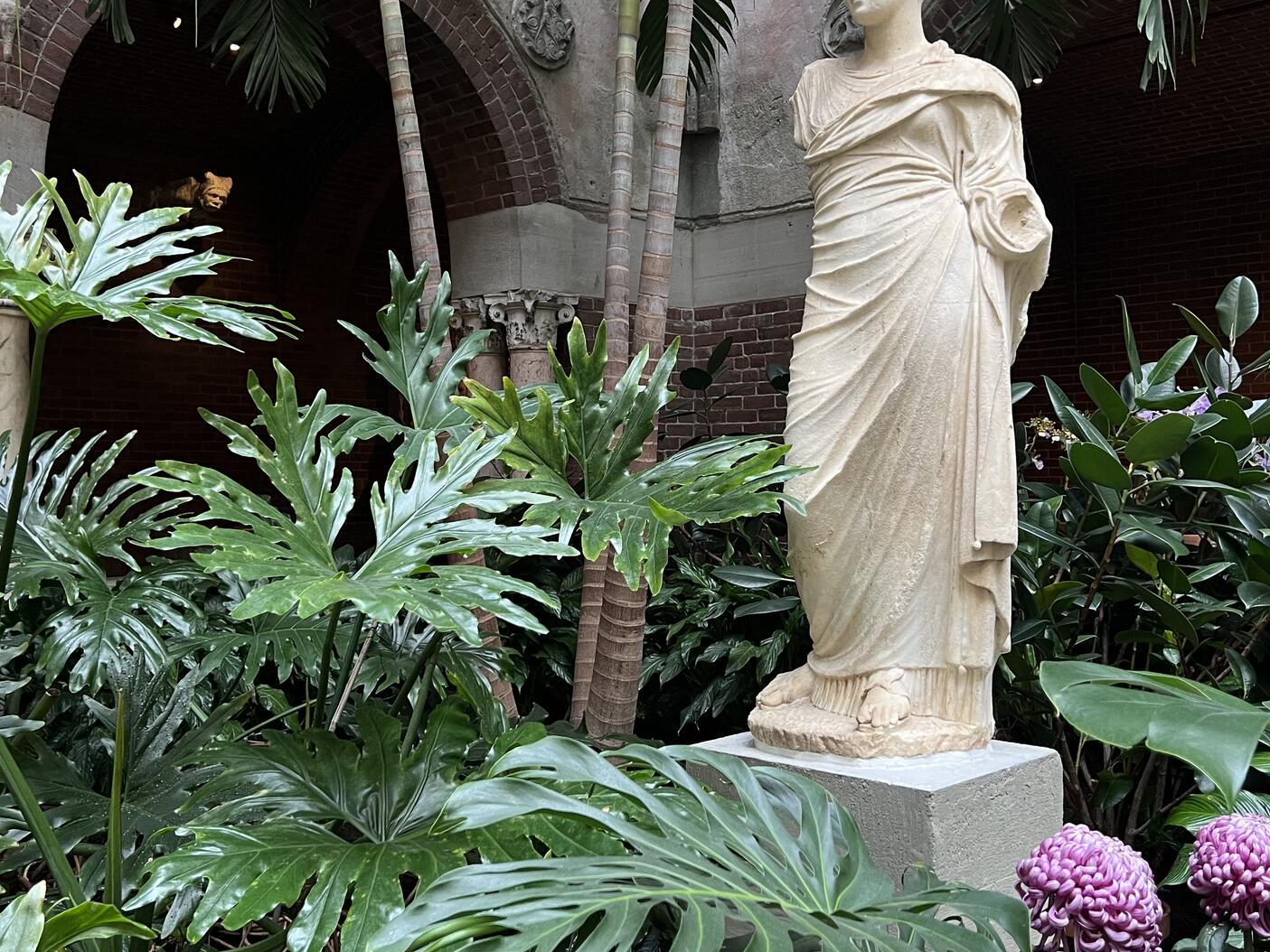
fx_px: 1358
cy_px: 420
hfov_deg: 50.1
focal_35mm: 37
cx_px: 651
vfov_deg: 38.6
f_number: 1.5
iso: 125
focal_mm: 5.7
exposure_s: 1/60
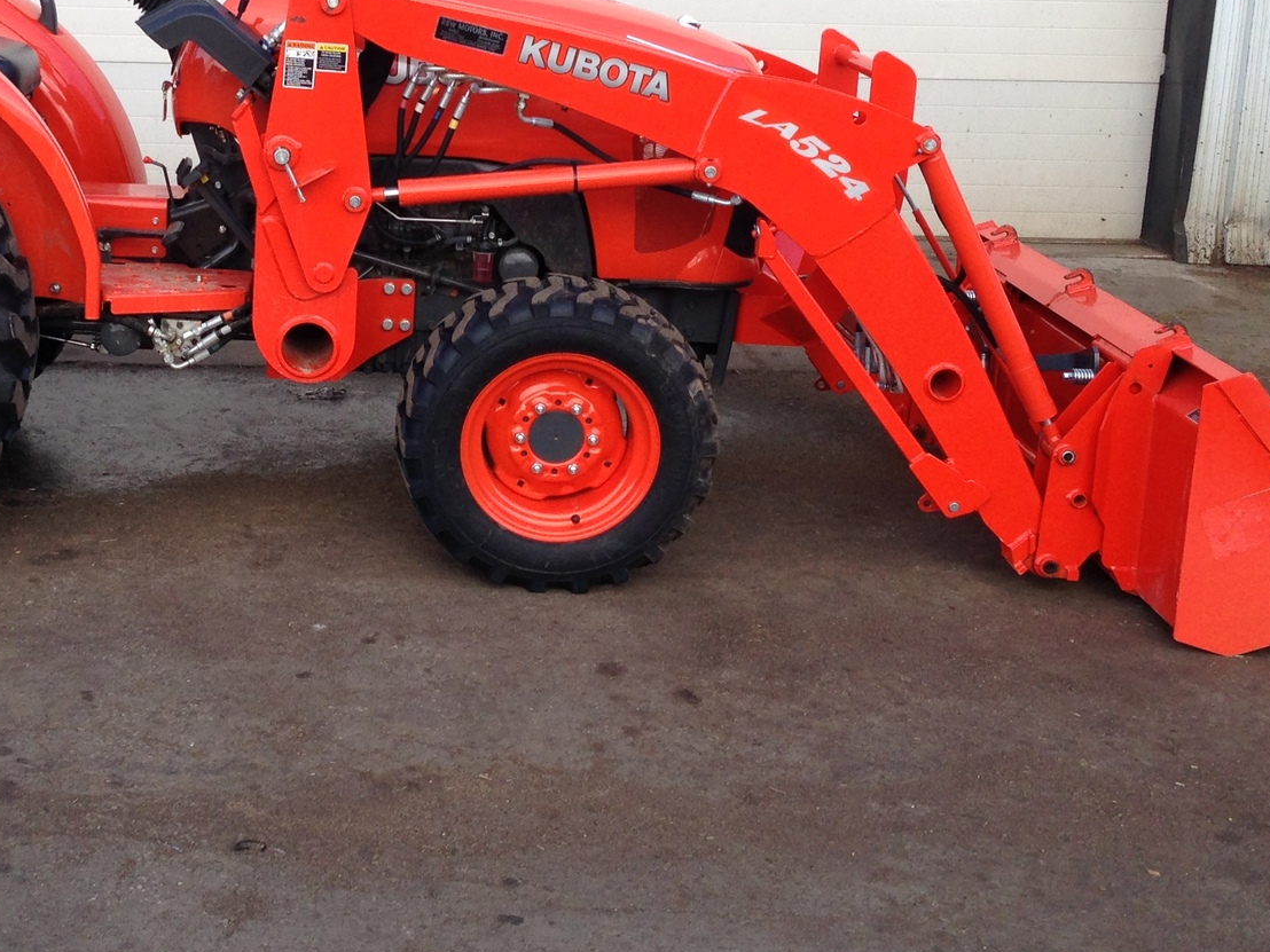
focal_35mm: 61
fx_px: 2238
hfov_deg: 30.8
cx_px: 242
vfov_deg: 23.8
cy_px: 230
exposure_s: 1/234
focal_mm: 4.13
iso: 50
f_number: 2.4
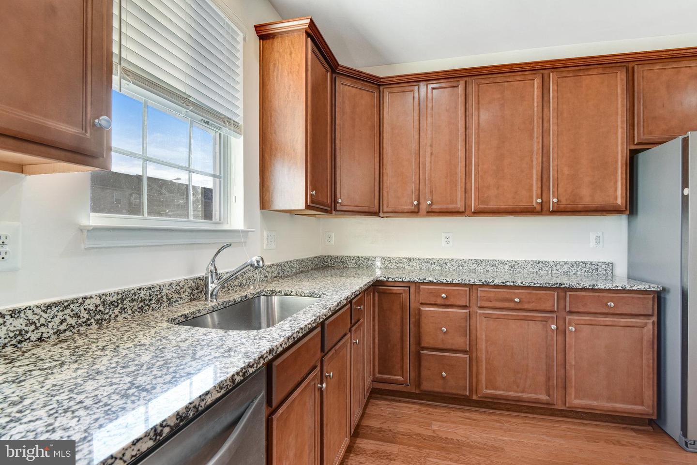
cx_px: 348
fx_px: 329
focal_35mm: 17
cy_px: 232
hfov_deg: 93.3
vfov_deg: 70.5
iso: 400
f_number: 8
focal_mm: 17
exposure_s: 1/40
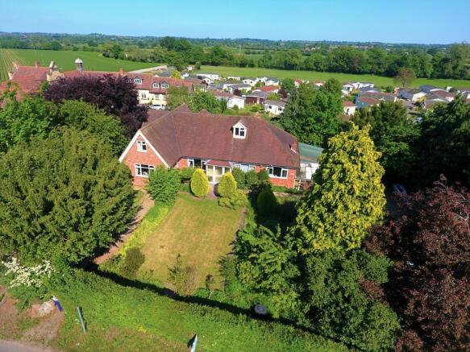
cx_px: 235
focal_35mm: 20
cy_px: 176
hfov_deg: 81.8
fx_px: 271
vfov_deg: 66.0
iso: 100
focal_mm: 3.61
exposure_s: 1/612
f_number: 2.8
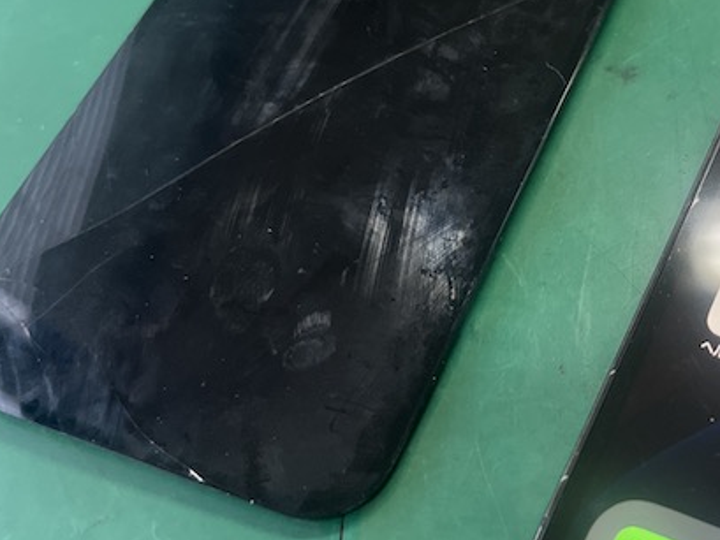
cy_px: 158
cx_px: 665
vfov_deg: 26.8
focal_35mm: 54
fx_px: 1124
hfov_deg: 33.4
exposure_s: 1/100
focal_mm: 5.1
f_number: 1.6
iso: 125
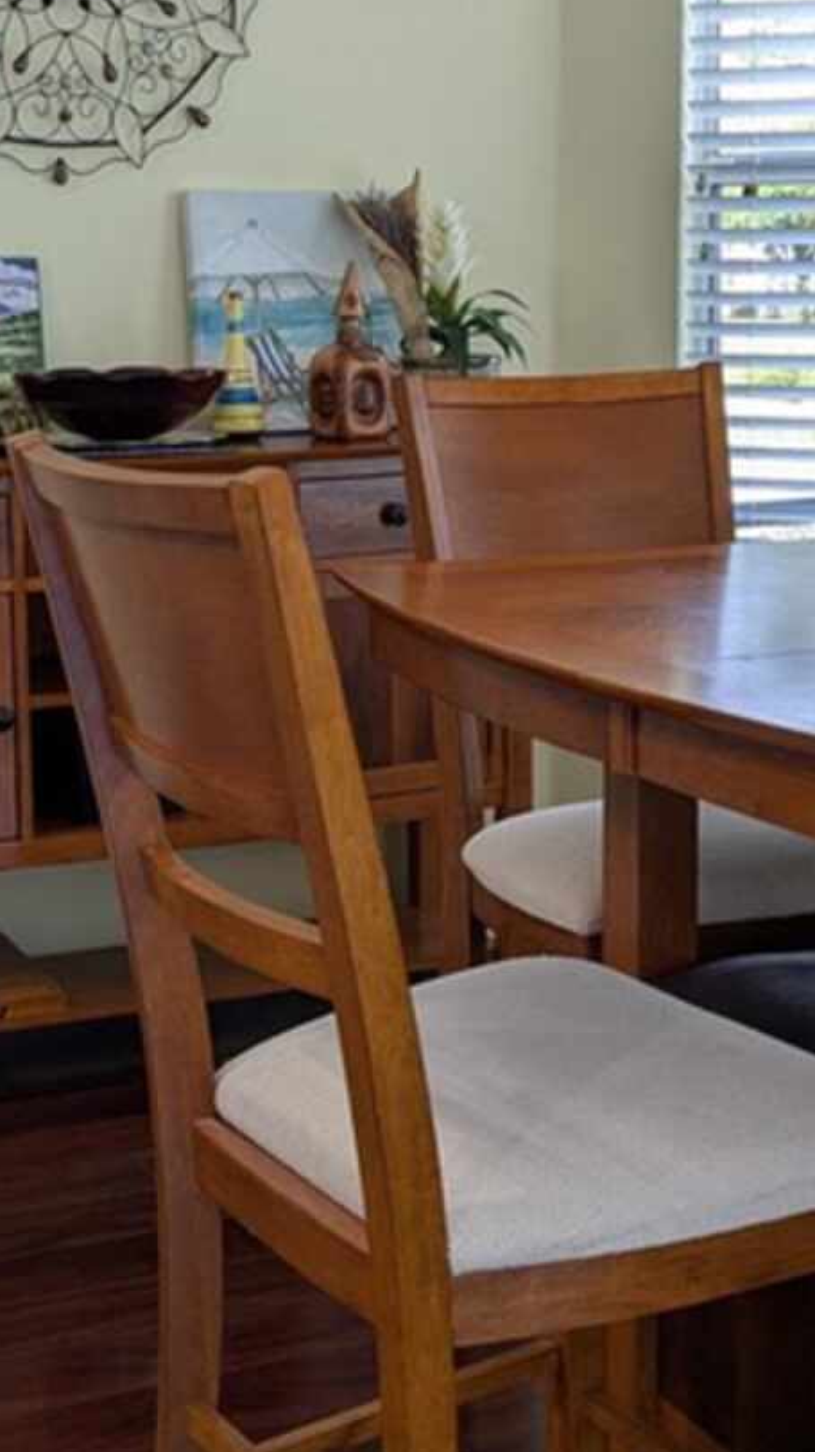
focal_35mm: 62
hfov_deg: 19.3
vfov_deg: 33.8
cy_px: 611
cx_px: 272
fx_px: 2384
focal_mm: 4.38
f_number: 1.73
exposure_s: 1/120
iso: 63
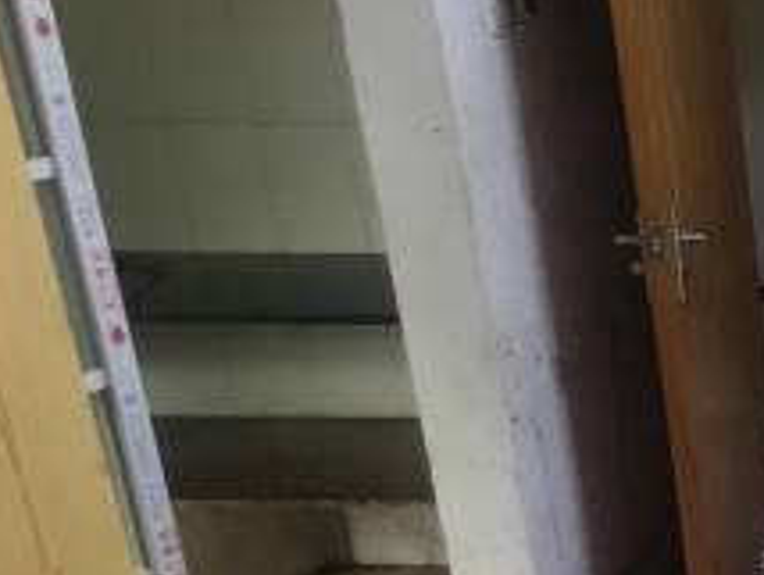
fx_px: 1237
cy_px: 434
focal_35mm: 56
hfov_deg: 23.5
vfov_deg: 25.8
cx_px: 1267
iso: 1104
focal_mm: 2.25
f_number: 2.2
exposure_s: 1/33
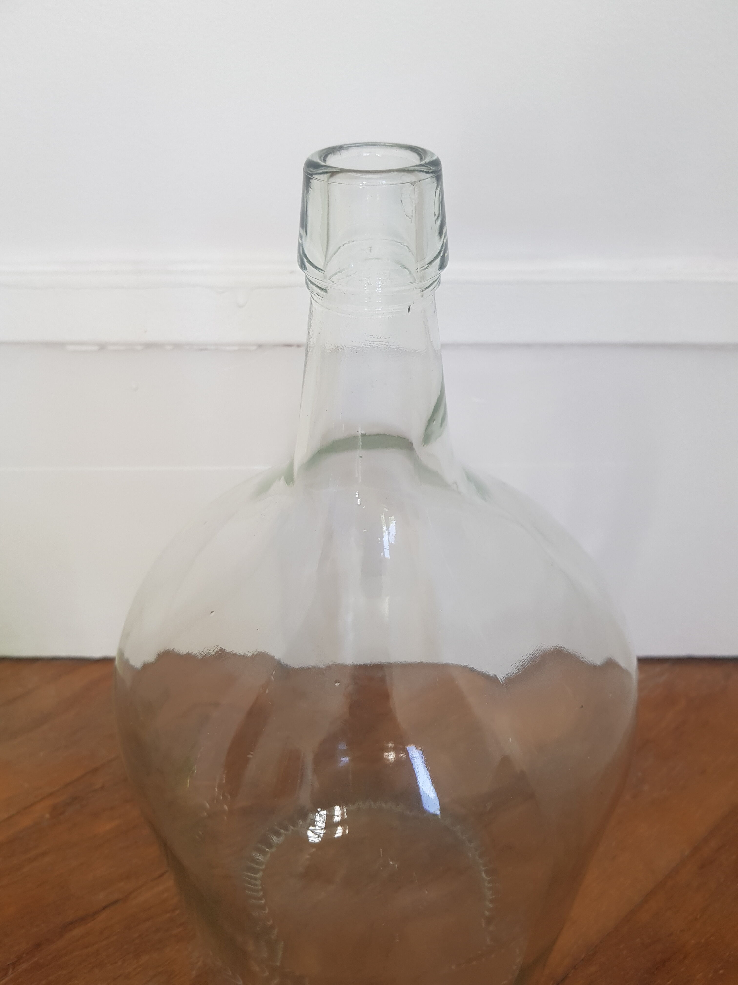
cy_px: 492
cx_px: 369
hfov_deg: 53.1
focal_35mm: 26
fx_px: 739
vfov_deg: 67.3
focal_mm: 4.2
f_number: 1.7
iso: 64
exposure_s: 1/50
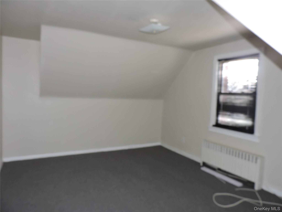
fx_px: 196
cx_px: 141
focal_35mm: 24
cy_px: 106
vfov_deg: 56.8
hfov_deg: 71.6
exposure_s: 1/30
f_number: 3
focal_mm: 4.3
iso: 200
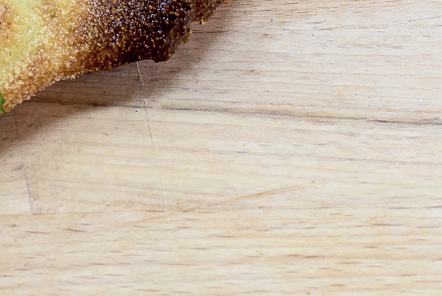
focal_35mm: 539
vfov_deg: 2.5
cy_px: -339
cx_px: -139
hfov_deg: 3.8
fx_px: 6622
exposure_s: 1/3
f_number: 22
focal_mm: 105
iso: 100
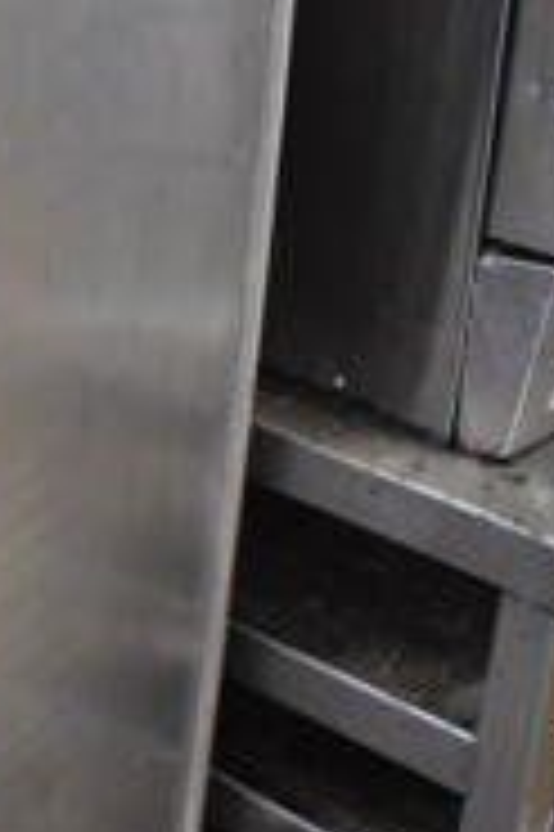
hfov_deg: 13.2
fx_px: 2058
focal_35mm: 89
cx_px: -563
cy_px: 481
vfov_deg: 22.9
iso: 2200
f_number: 3.5
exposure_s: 1/125
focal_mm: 18
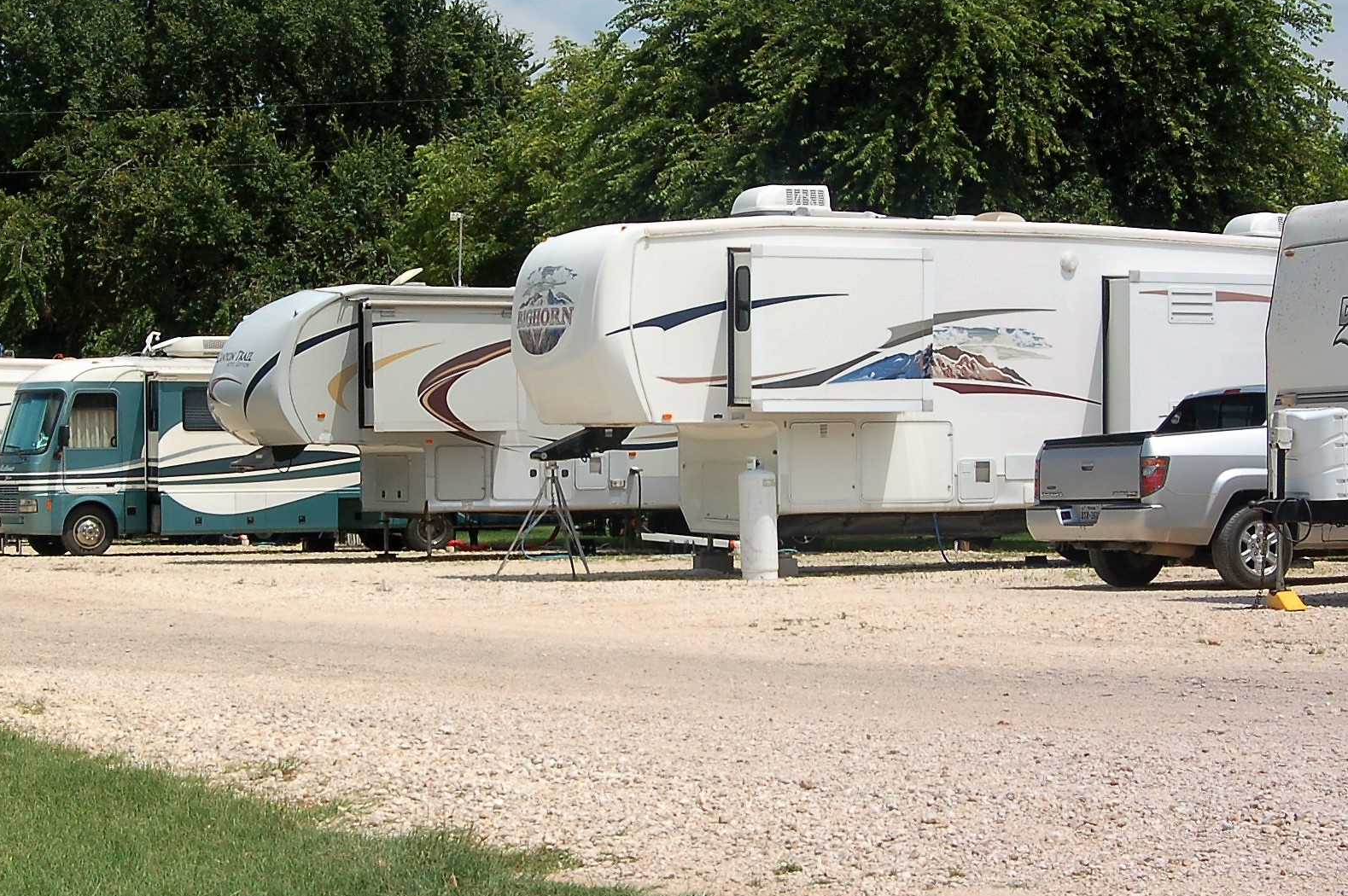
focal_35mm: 80
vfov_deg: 17.0
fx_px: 2993
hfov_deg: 25.4
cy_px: 383
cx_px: 611
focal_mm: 28
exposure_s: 1/400
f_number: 10
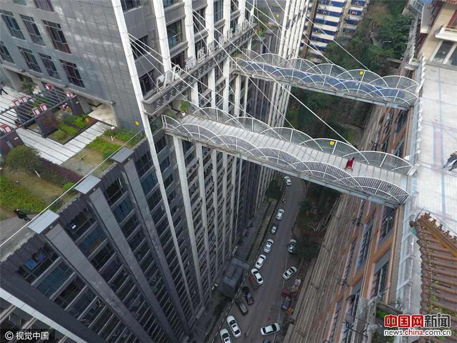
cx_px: 228
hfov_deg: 81.7
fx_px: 264
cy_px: 172
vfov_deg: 66.0
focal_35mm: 20
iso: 100
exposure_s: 1/162
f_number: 2.8
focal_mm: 3.61
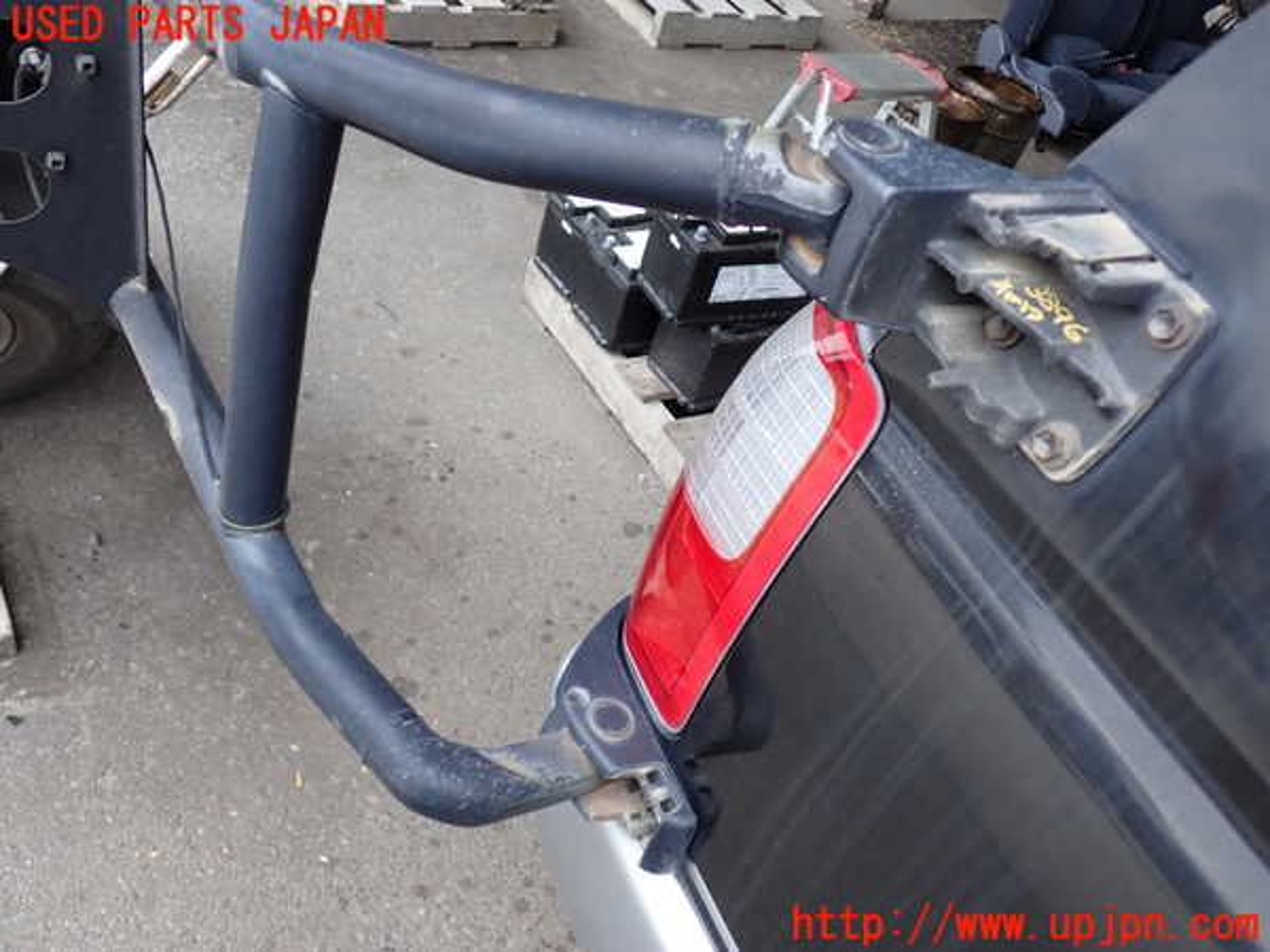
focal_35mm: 32
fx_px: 1174
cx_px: 635
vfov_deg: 44.2
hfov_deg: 56.8
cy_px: 476
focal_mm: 5.79
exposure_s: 1/60
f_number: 2.4
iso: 100
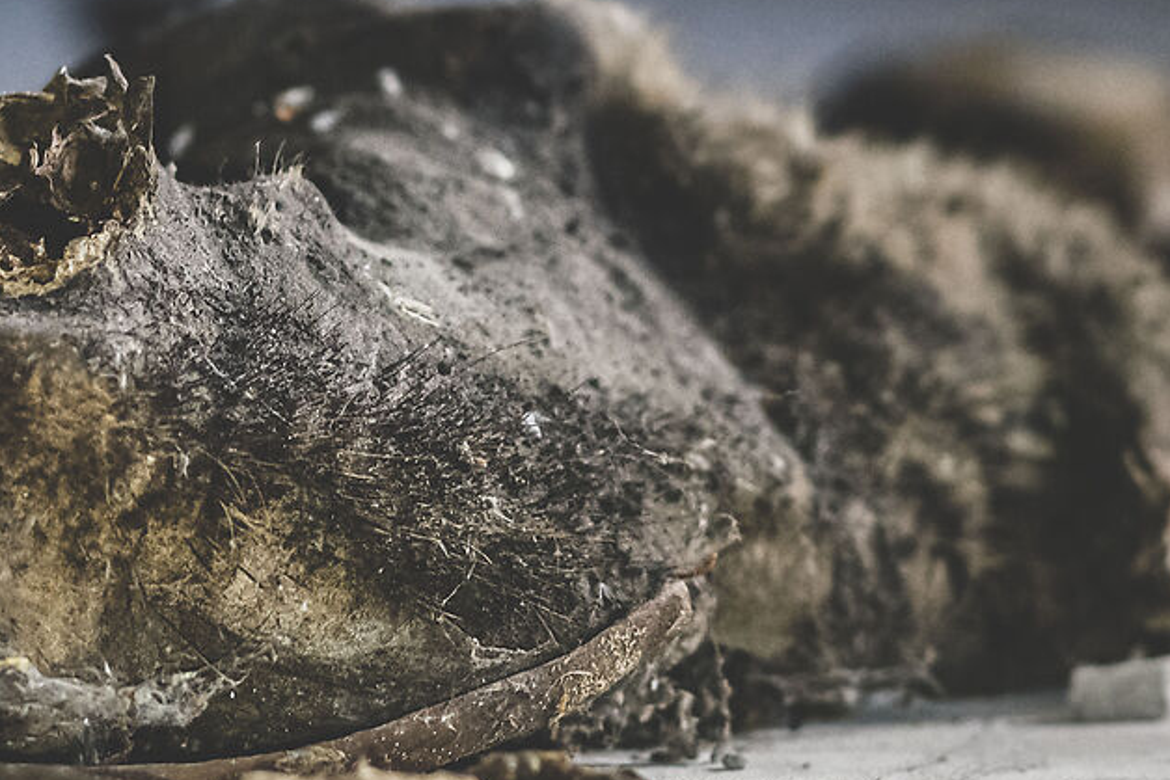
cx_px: 415
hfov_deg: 5.1
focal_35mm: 401
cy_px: 270
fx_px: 13035
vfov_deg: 3.4
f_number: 2.2
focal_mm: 105
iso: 2000
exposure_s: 1/250
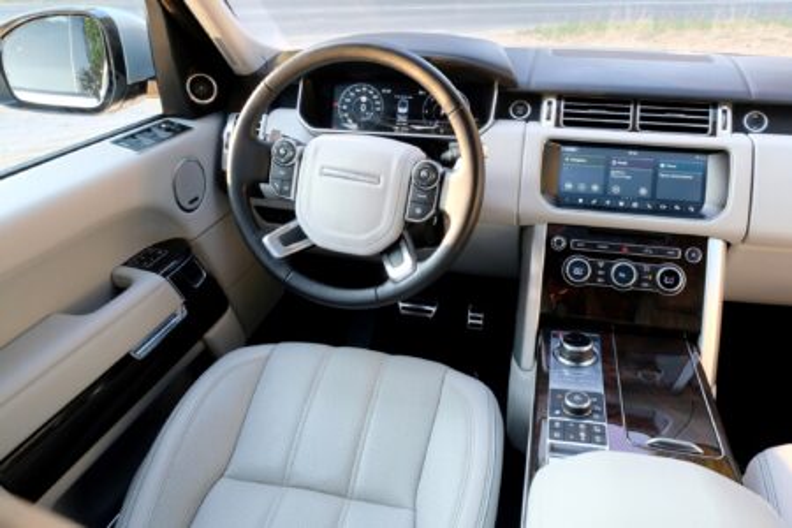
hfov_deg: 73.7
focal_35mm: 24
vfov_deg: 53.1
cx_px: 396
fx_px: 528
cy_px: 264
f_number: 7.1
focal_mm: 16
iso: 800
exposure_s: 1/27
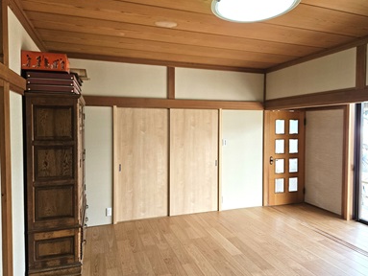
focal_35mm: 24
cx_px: 184
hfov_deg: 71.5
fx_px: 255
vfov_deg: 56.9
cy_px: 136
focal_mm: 5.4
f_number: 1.8
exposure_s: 1/200
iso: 400
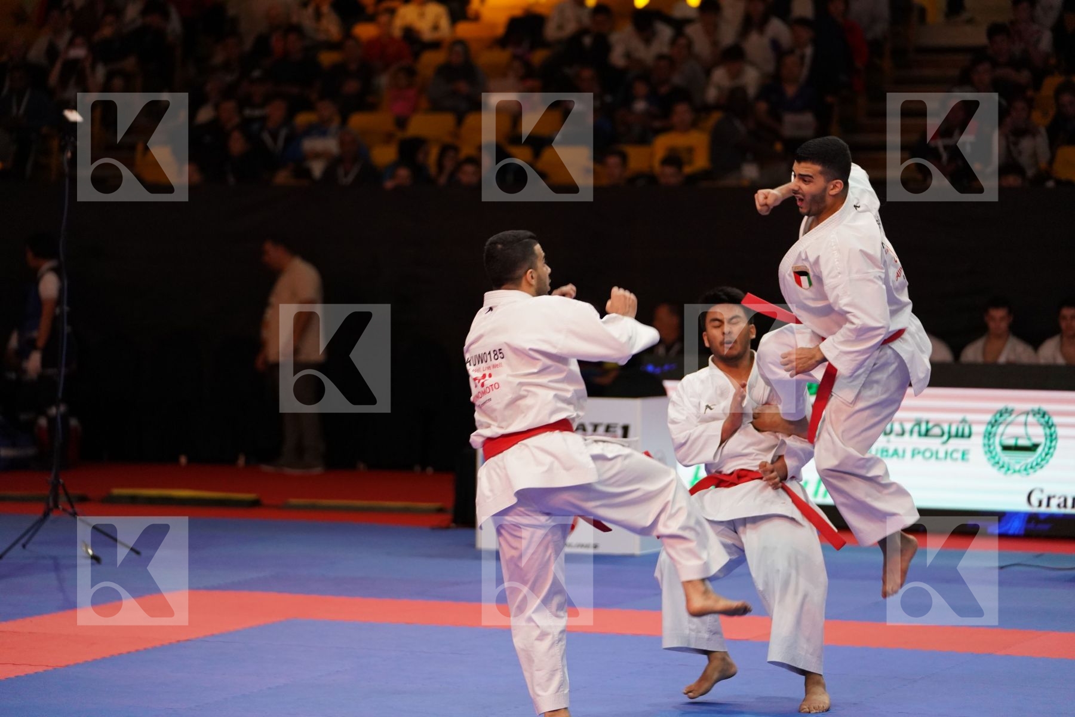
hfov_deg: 16.7
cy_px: 358
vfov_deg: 11.1
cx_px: 538
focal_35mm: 123
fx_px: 3673
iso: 3200
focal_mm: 123
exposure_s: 1/500
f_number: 2.8
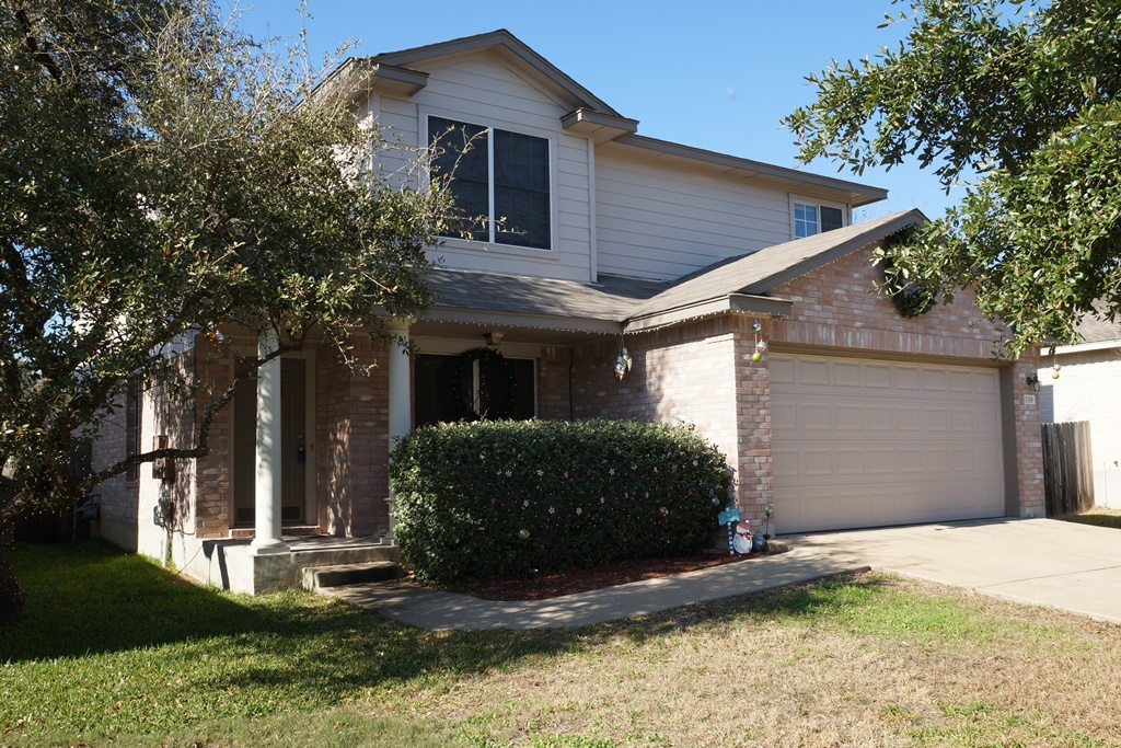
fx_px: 1028
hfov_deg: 57.2
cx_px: 560
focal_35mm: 33
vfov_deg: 40.0
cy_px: 374
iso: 100
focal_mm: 22
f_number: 9
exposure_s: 1/125
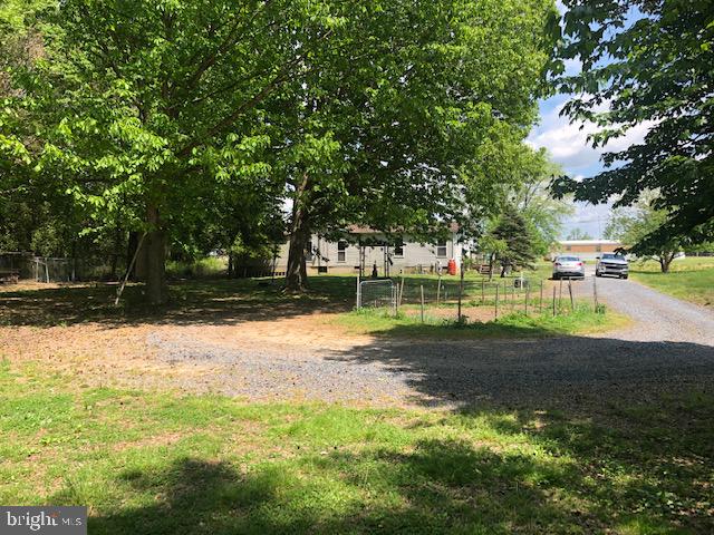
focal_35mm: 28
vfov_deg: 49.7
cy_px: 268
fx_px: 578
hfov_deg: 63.4
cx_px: 357
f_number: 1.8
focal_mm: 4
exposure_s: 1/867
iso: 20
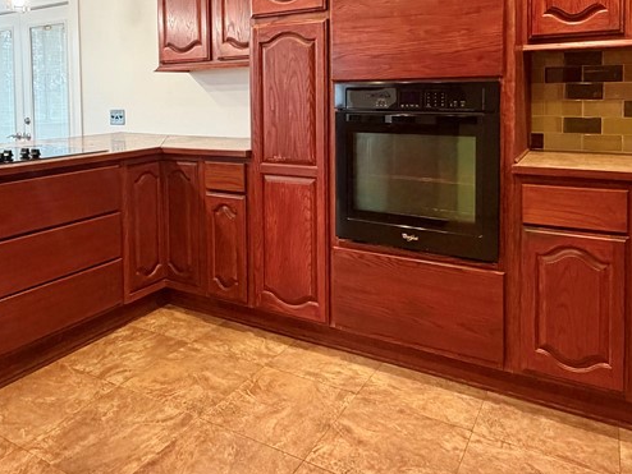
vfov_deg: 46.4
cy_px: 112
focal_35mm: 29
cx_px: 278
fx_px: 530
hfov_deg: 61.4
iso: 320
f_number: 2.2
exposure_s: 1/60
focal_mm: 2.22
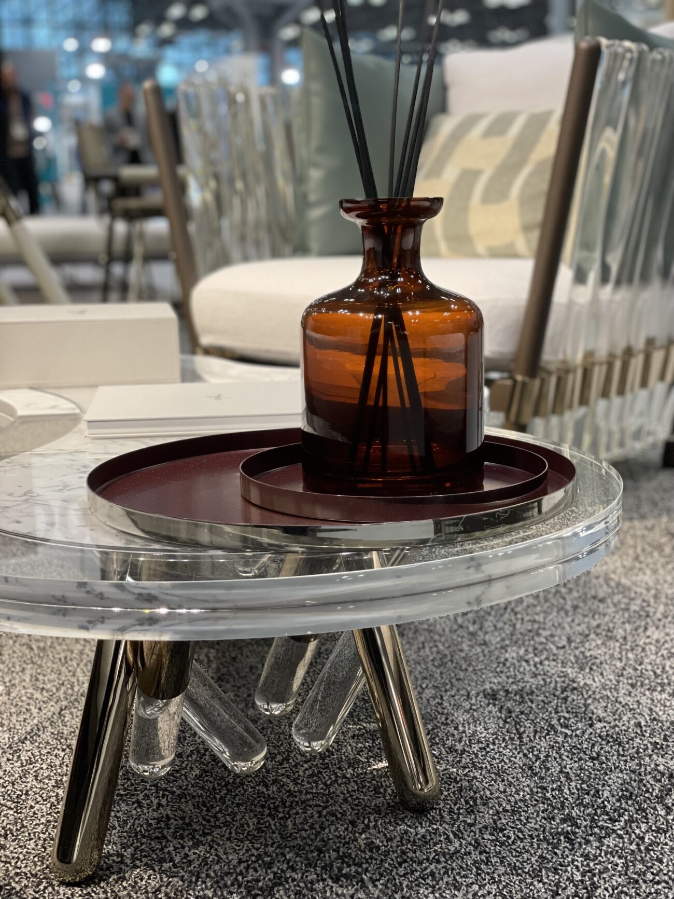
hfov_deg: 28.0
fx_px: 1350
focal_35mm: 52
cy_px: 450
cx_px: 337
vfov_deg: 36.8
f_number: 2
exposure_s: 1/120
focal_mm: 6
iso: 250
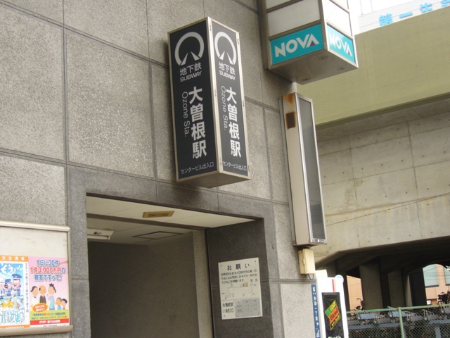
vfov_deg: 26.6
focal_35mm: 55
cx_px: 225
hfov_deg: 34.9
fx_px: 715
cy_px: 169
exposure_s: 1/125
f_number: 3.5
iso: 80
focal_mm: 9.1
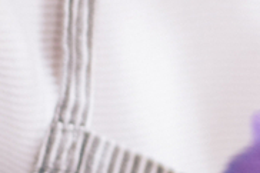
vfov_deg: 4.2
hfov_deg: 6.2
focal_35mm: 329
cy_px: -10
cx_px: 389
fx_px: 2374
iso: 200
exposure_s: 1/80
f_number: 1.8
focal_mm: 50
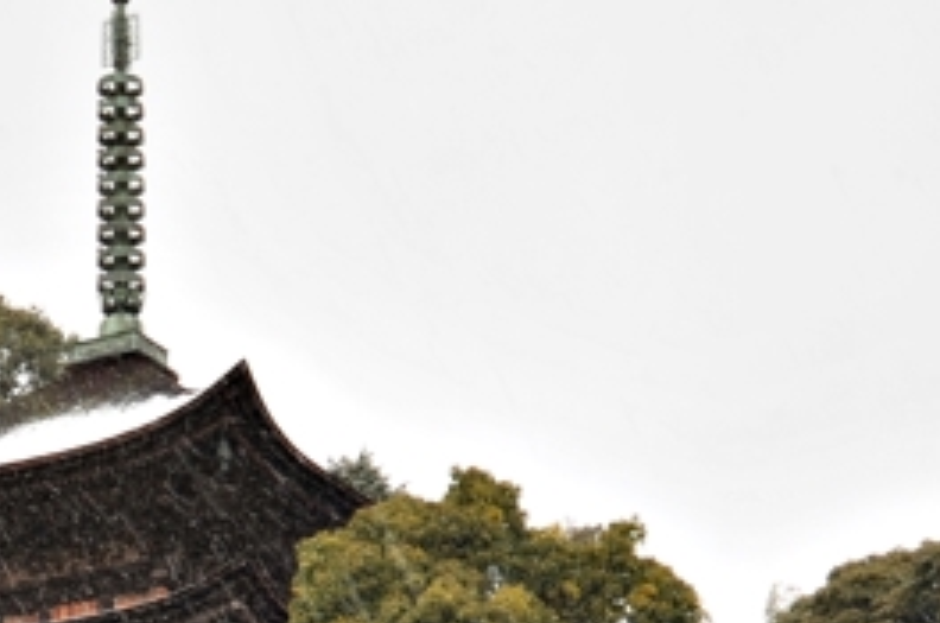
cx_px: 4
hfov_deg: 15.3
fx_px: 3440
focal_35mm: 132
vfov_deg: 9.9
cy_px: 1009
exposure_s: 1/25
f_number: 18
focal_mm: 34
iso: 320
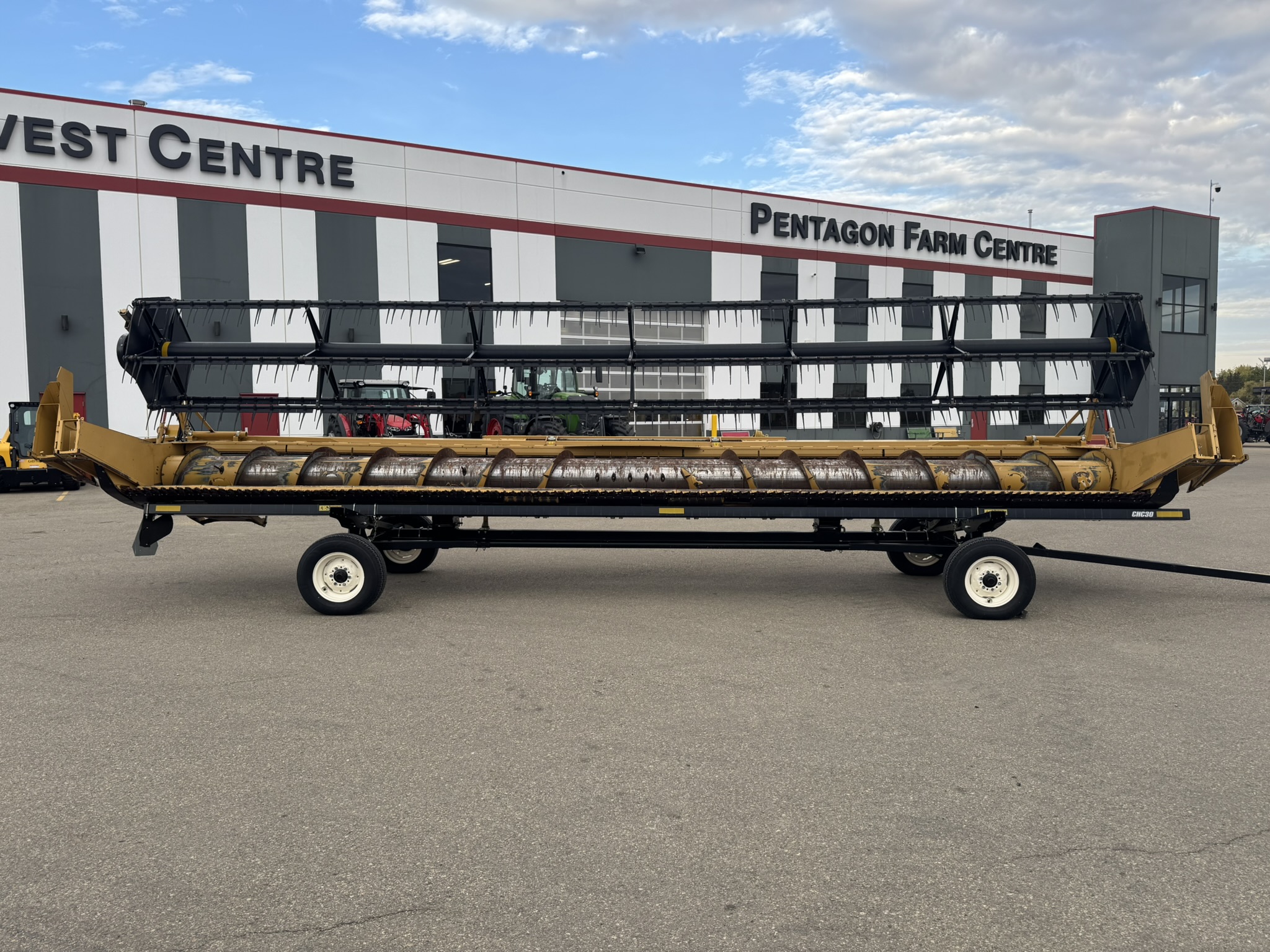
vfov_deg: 56.8
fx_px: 881
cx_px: 635
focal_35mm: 24
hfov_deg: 71.6
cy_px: 476
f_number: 1.78
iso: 80
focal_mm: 6.76
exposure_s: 1/433
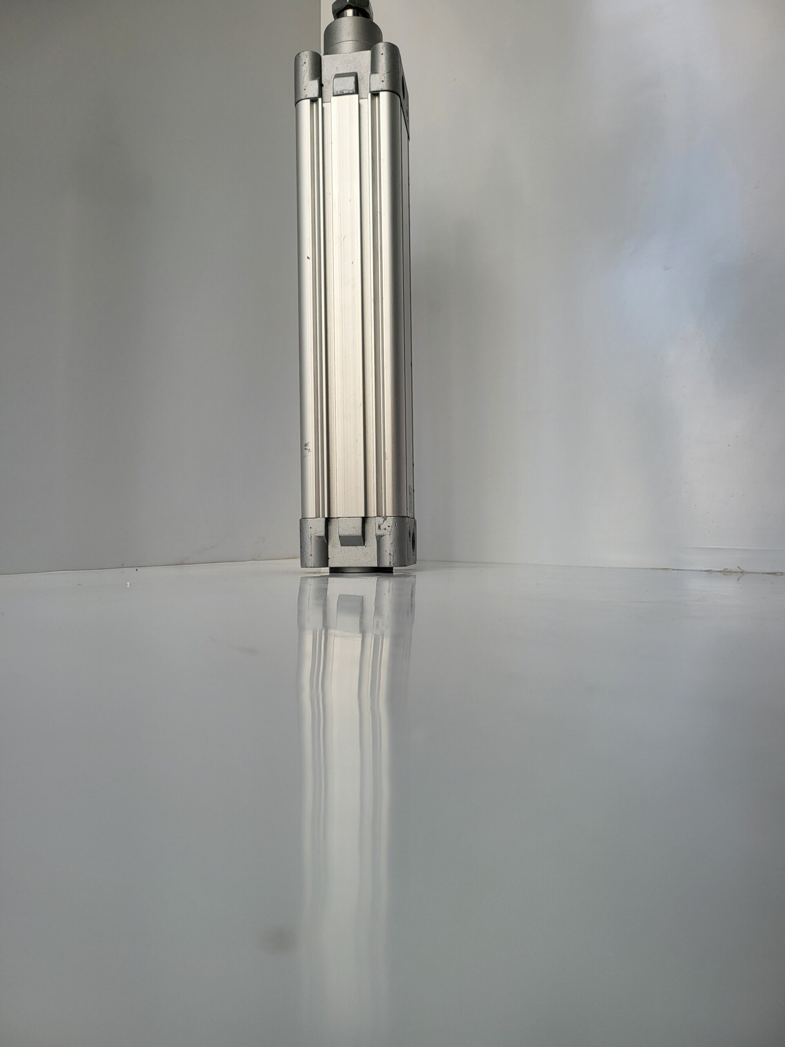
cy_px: 524
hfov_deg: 56.8
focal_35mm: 24
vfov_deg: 71.6
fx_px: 726
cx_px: 392
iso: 40
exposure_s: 1/214
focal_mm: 5
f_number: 1.8
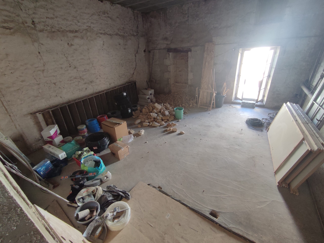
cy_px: 122
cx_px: 162
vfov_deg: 78.2
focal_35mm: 16
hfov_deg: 94.5
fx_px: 150
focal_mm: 1.65
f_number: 2.2
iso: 174
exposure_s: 1/50
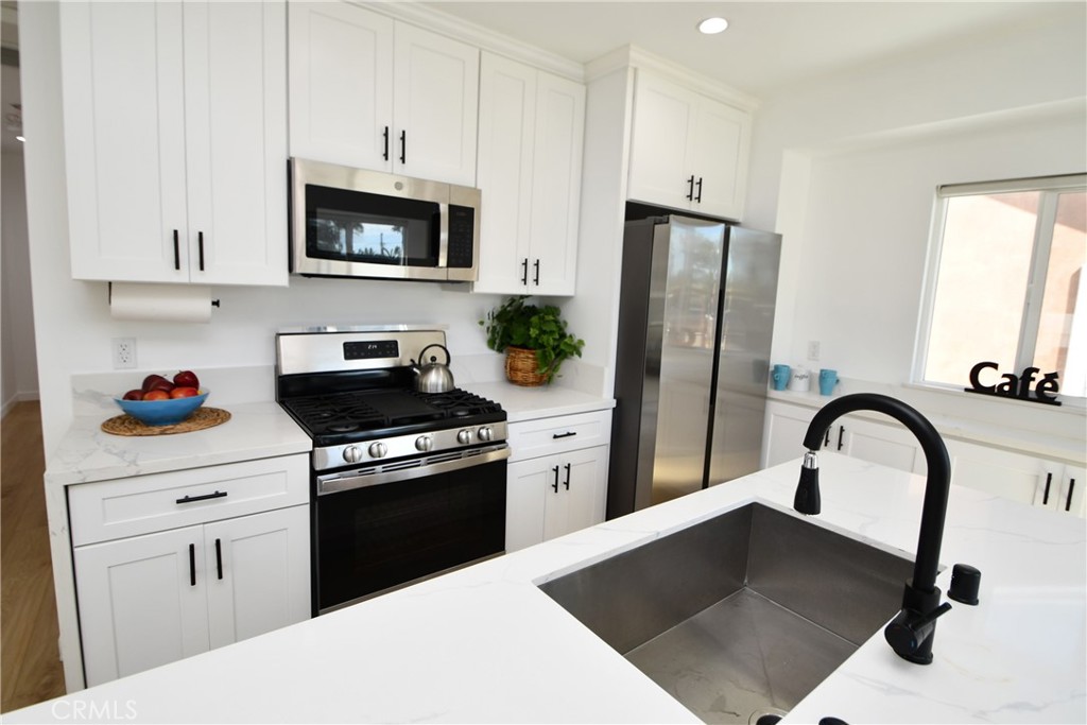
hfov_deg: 96.7
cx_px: 544
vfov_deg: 73.8
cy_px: 362
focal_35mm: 16
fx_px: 483
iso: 200
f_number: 5
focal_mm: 11
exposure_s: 1/100
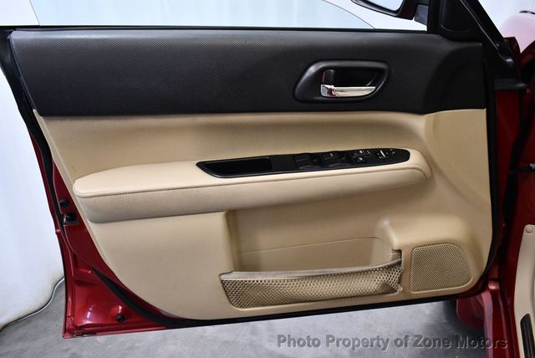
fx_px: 535
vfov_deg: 36.9
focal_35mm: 36
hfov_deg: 53.1
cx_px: 268
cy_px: 179
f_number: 3.5
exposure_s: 1/125
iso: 1600
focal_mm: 18
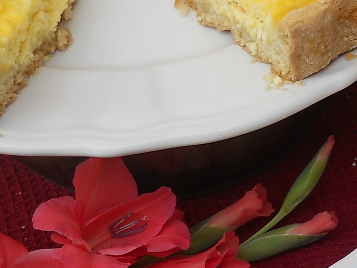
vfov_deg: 10.5
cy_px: 261
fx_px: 1444
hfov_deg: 13.9
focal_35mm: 140
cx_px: 369
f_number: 3.1
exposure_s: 1/250
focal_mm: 6.72
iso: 80
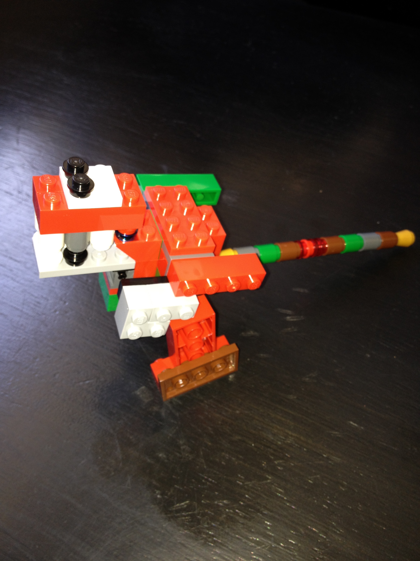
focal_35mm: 35
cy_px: 280
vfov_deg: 52.6
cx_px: 210
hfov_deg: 40.7
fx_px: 566
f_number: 2.4
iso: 64
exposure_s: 1/24
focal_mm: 4.28
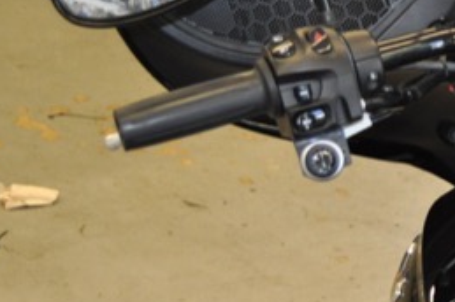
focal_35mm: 135
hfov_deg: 14.4
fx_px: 1698
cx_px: 659
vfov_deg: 10.2
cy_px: 90
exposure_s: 1/60
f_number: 4.5
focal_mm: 29
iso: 800
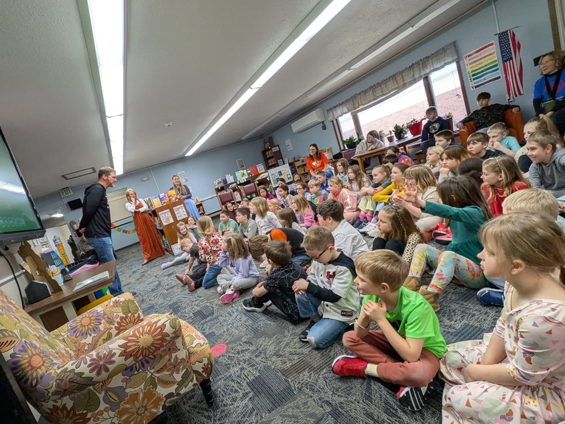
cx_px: 234
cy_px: 221
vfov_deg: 74.7
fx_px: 277
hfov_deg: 90.2
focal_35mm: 17
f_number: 2.2
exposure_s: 1/120
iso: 280
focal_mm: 1.85
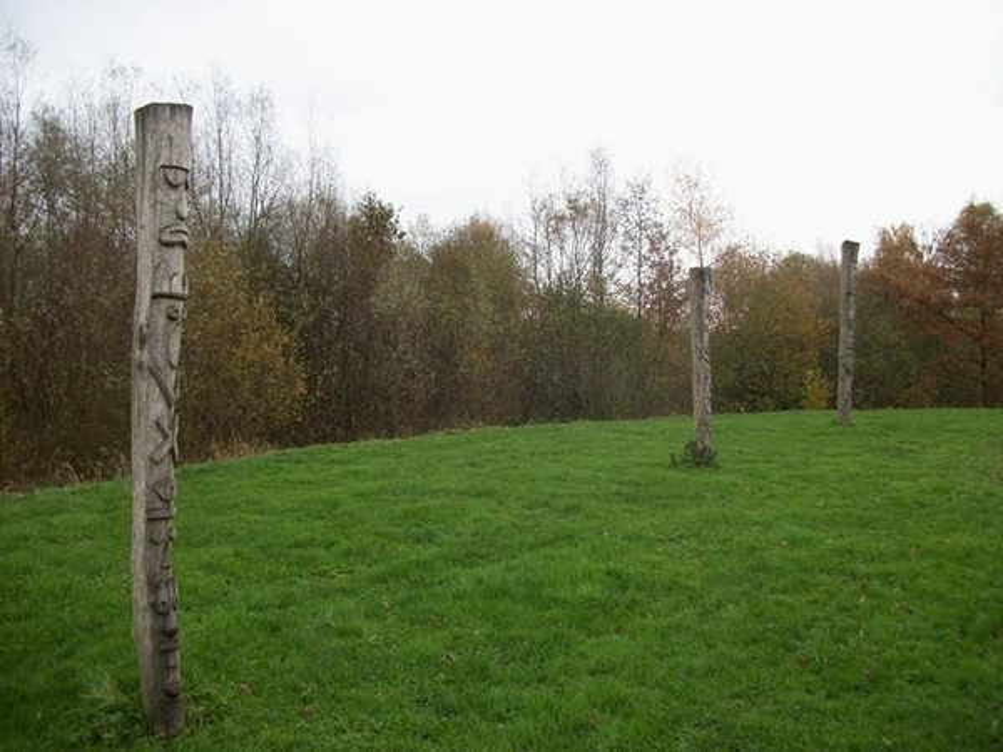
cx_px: 502
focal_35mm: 32
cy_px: 376
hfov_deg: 56.8
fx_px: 927
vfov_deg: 44.2
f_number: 2.9
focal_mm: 5.7
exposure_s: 1/125
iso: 80
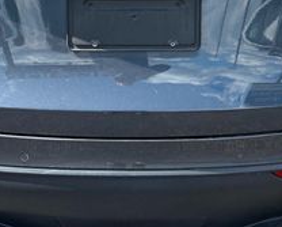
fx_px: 602
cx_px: 125
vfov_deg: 20.6
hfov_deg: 26.4
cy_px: -1
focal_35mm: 72
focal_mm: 6.76
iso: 100
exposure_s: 1/2110
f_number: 1.78
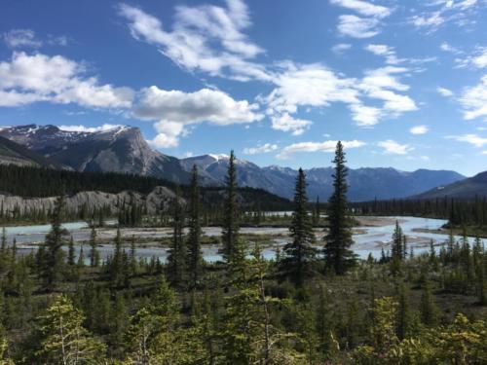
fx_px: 408
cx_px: 244
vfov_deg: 48.2
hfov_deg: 61.7
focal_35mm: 29
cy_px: 182
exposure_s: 1/2404
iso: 25
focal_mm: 4.15
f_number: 2.2
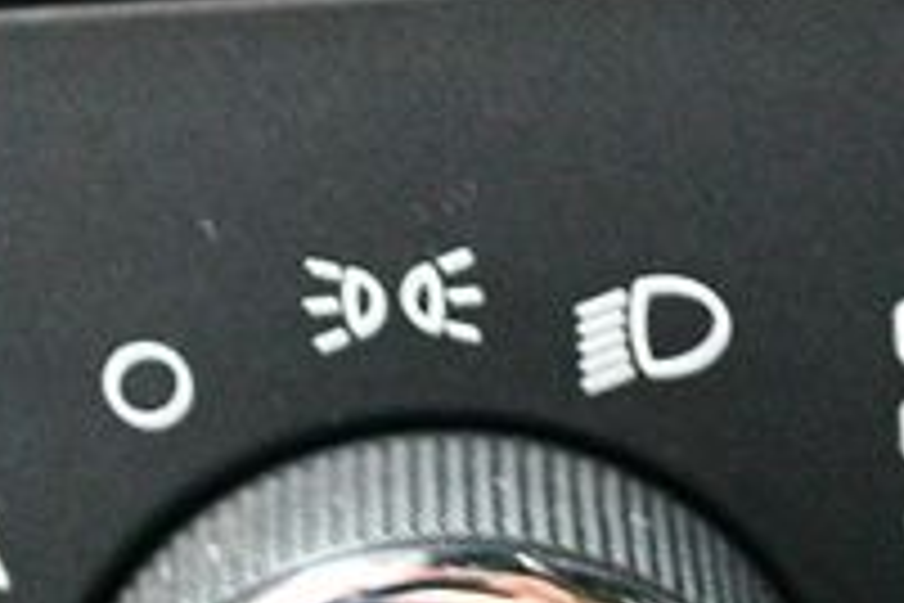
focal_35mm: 213
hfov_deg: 9.6
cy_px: 639
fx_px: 5348
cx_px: 657
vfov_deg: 6.4
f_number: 5.3
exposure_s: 1/30
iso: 12800
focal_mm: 45
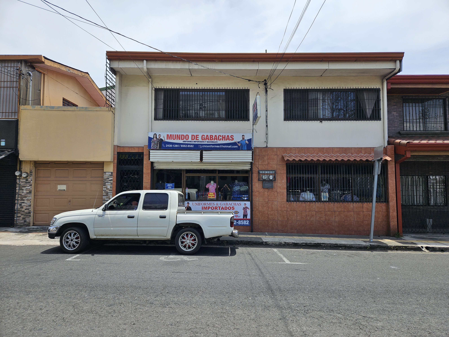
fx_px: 298
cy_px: 168
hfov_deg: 73.9
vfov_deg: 58.9
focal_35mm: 23
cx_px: 224
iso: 25
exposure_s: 1/1829
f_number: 1.8
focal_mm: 5.4
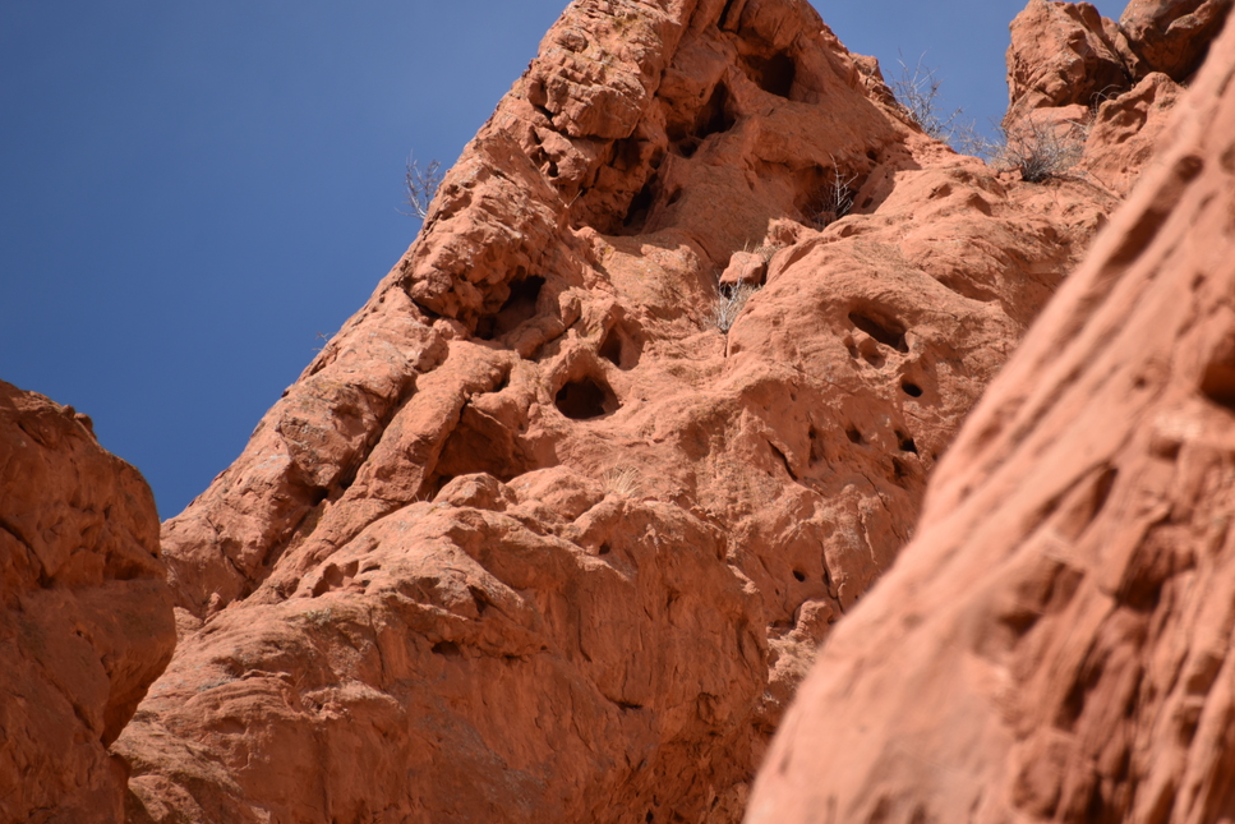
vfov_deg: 3.5
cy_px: 304
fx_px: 13620
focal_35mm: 397
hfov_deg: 5.2
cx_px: 713
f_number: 5.6
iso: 140
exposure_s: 1/640
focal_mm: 300
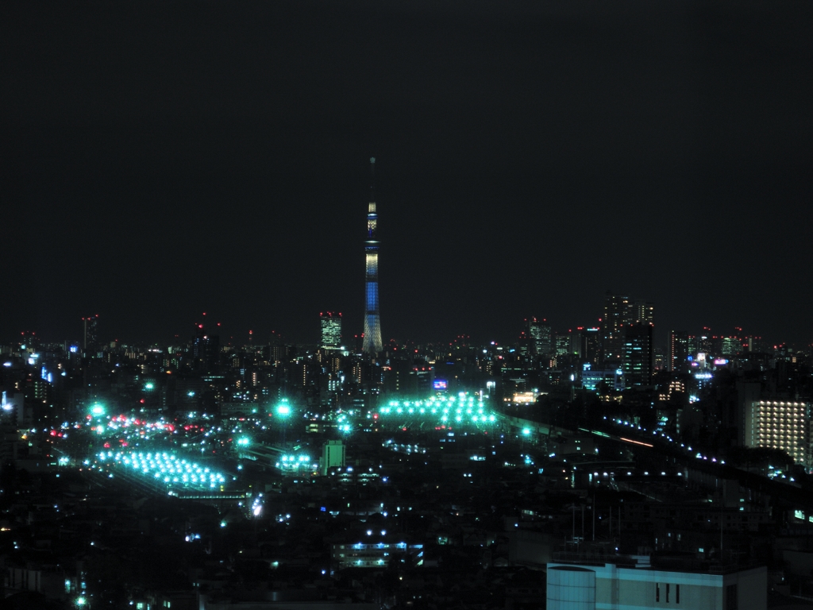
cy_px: 305
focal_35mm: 120
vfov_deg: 12.3
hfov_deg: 16.4
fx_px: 2818
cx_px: 406
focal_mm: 25.5
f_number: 5.6
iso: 80
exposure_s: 4
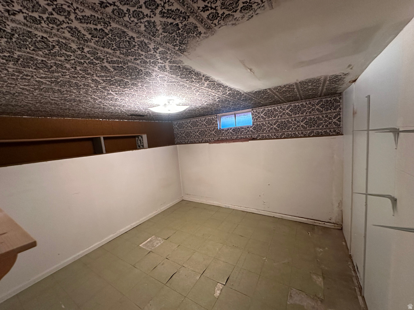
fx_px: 167
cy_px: 155
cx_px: 207
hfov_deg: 102.1
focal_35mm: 14
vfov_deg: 85.7
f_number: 2.2
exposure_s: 1/60
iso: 640
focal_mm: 2.22
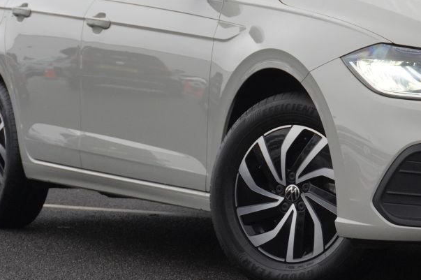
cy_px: 1
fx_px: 1815
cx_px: 429
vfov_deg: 8.8
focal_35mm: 155
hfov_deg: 13.0
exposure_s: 1/160
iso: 800
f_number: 5.6
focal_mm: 39
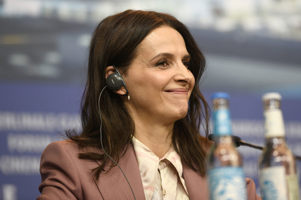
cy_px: 100
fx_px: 1504
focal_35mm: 180
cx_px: 150
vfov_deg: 7.6
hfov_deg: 11.4
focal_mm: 180
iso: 1250
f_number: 3.5
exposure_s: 1/320
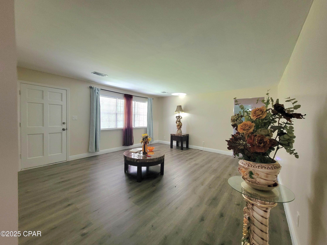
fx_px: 123
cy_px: 122
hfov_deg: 106.2
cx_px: 164
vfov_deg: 89.9
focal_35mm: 13
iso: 400
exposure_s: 1/40
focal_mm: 2.2
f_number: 2.2
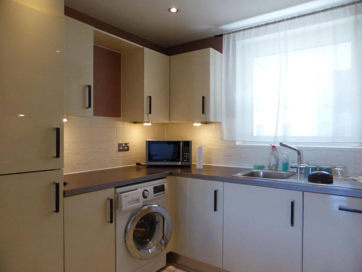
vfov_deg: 56.8
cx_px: 181
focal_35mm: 24
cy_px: 136
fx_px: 251
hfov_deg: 71.6
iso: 320
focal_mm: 4.3
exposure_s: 1/60
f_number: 3.3
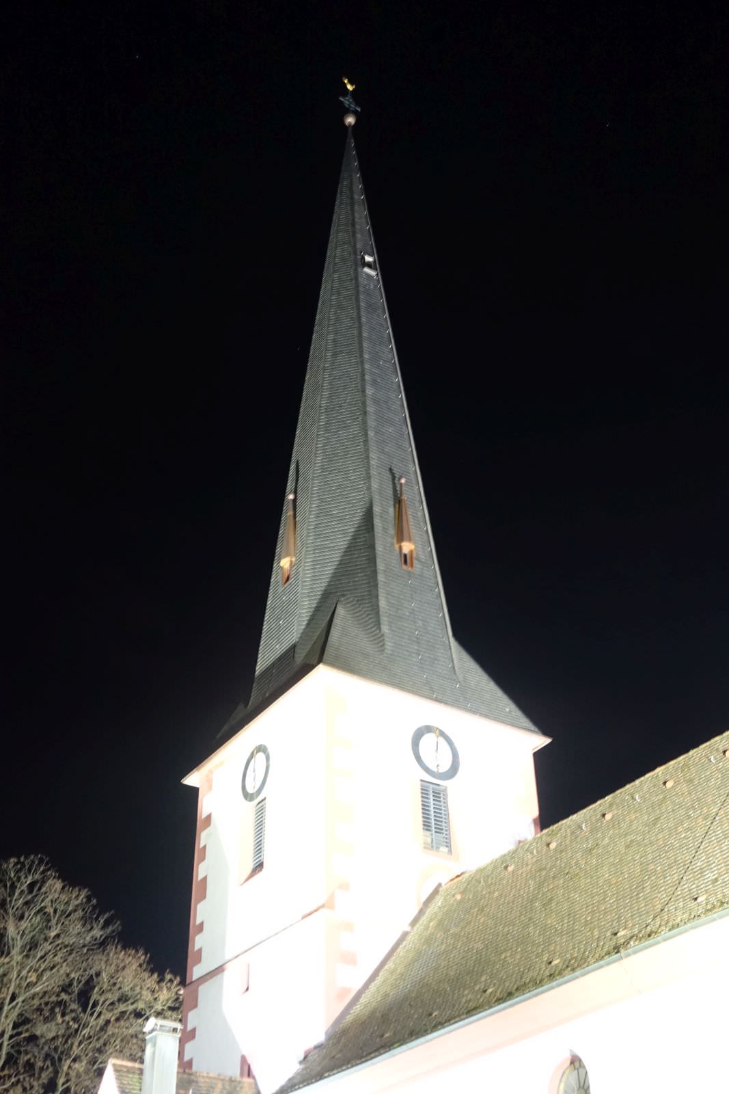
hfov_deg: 33.4
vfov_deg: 48.5
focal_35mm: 40
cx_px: 364
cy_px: 547
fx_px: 1215
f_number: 2.8
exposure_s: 1/6
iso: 2000
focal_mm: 14.7
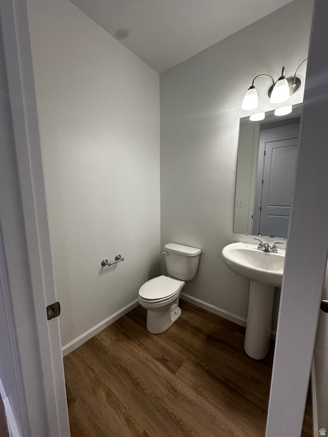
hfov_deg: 85.7
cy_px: 218
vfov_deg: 102.1
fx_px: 177
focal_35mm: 14
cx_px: 164
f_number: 2.2
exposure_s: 1/120
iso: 125
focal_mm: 2.22
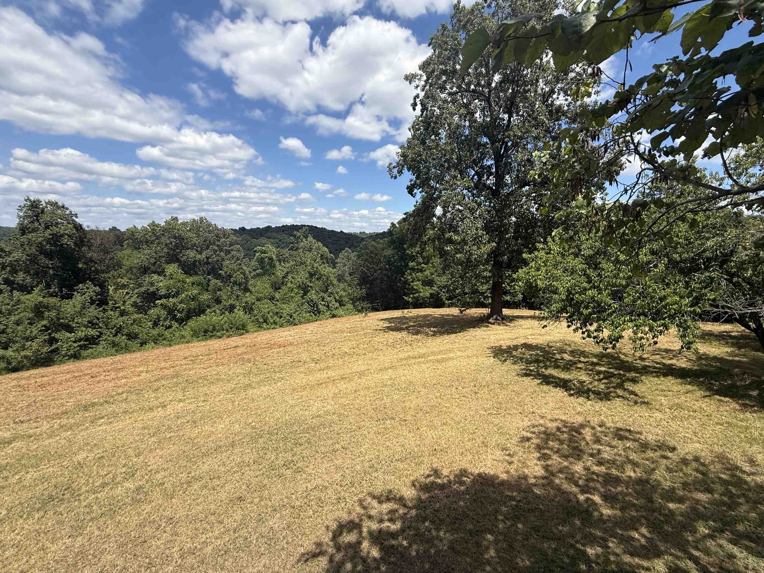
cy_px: 297
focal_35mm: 15
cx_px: 403
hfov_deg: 98.1
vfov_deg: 81.7
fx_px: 331
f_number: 2.2
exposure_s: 1/1848
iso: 50
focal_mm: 2.22
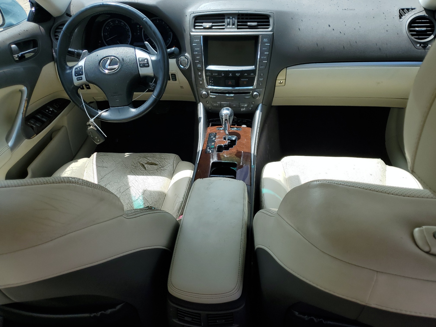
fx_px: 327
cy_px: 164
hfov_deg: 67.3
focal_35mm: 26
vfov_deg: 53.1
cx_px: 218
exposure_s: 1/1429
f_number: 1.5
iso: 50
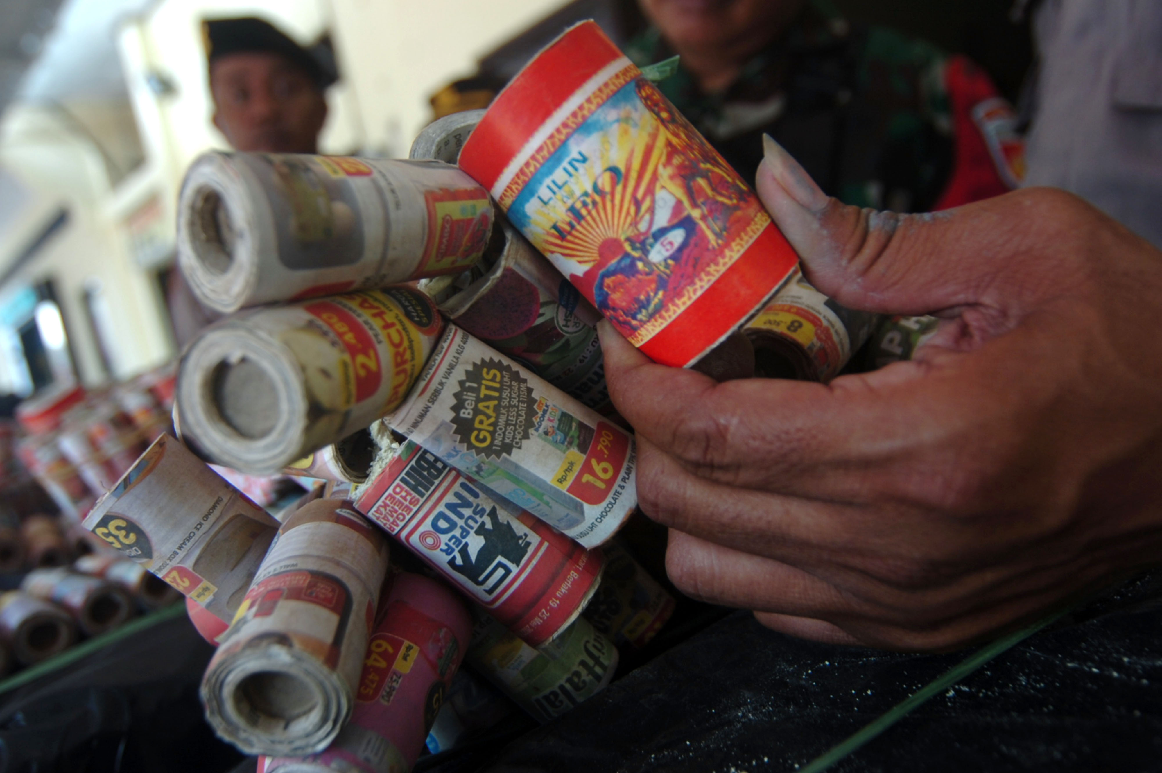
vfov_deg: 47.9
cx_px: 581
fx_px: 871
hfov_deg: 67.4
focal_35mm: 27
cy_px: 386
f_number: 4
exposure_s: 1/80
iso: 200
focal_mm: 18
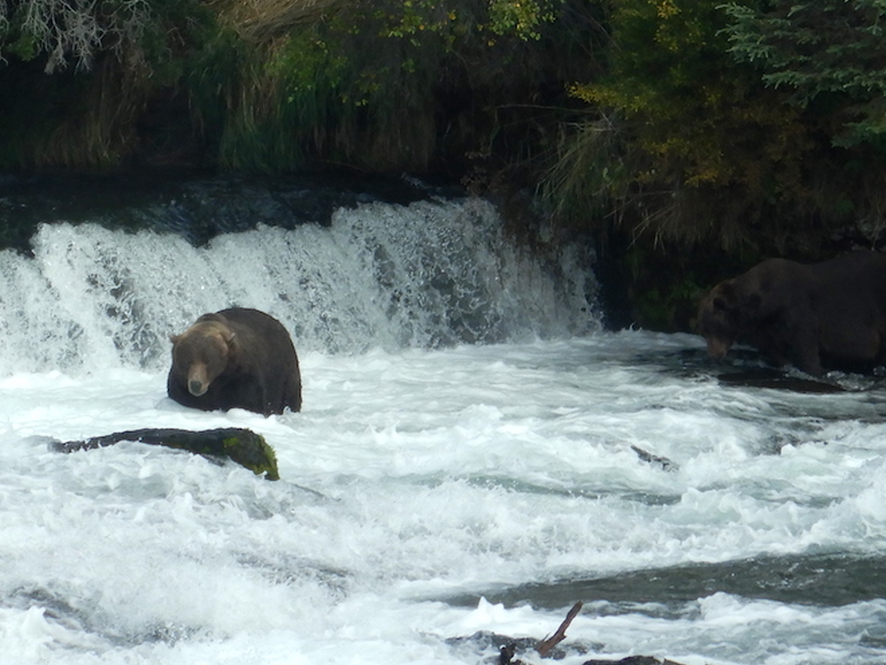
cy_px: 145
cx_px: 431
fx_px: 6706
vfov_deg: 5.7
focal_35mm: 262
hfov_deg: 7.6
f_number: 4.9
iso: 125
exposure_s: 1/500
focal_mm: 21.5
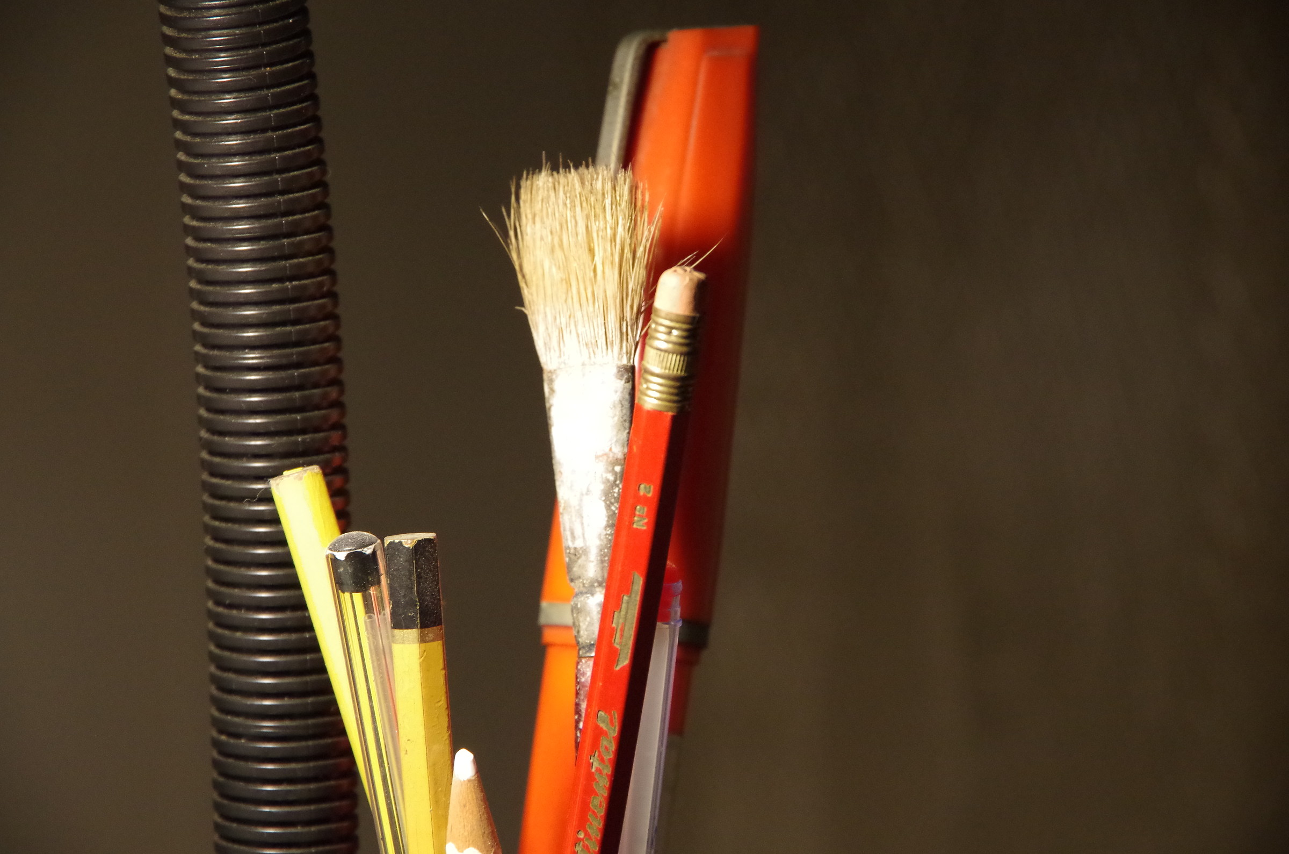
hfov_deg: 12.0
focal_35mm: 172
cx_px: 644
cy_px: 427
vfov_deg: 7.9
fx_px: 6145
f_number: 7.1
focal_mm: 115
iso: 3200
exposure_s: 1/50
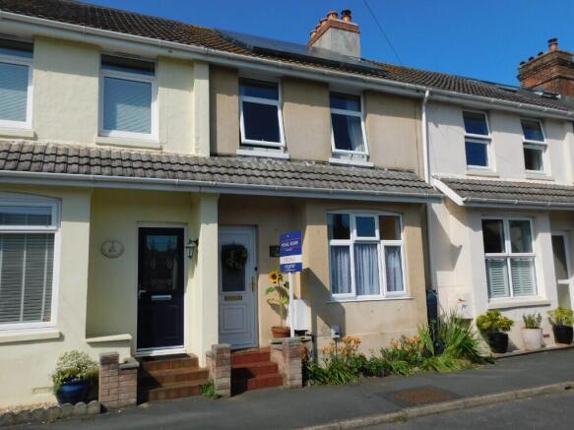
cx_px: 287
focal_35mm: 28
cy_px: 215
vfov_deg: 49.7
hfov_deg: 63.5
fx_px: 464
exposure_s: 1/800
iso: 125
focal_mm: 4.9
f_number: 6.4
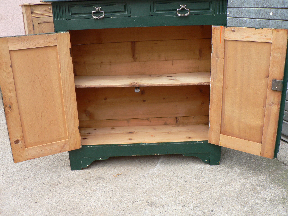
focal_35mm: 36
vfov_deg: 39.7
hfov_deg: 51.4
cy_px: 108
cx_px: 144
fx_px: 300
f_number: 2.8
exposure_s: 1/125
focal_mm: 6
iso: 80
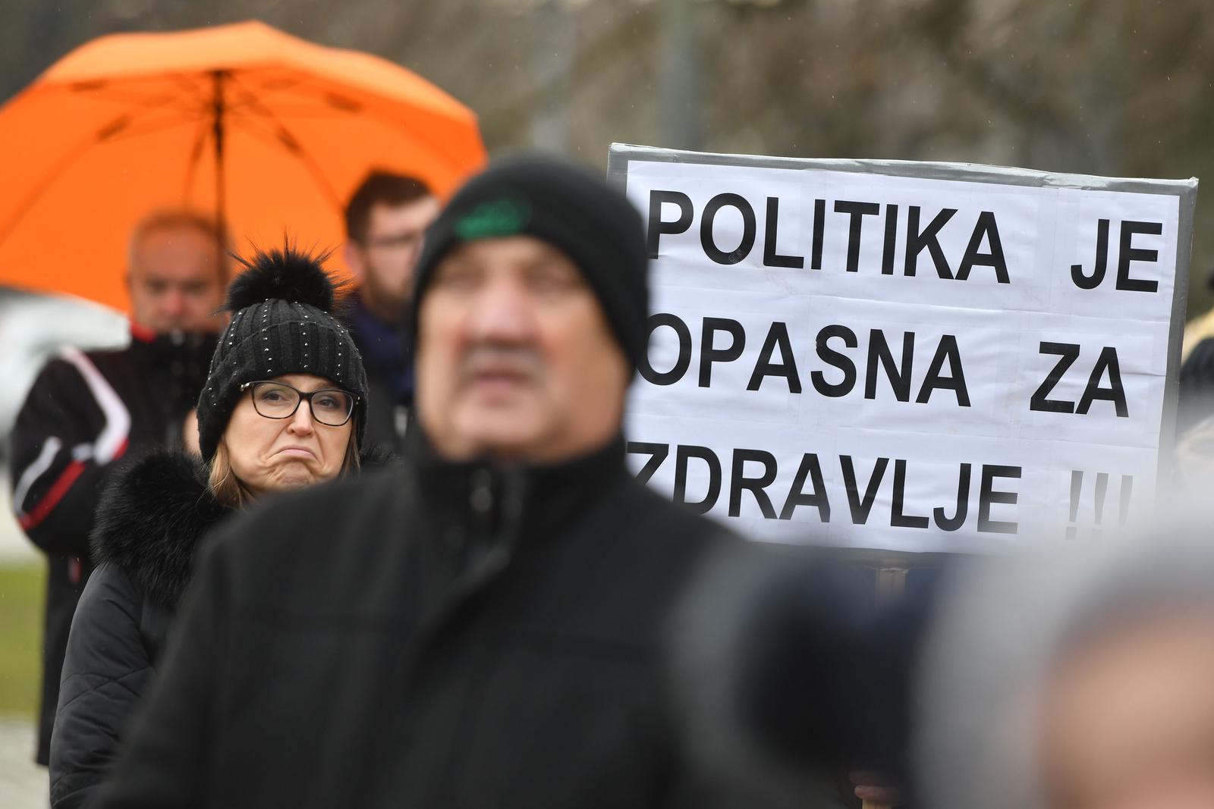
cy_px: 404
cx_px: 607
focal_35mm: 200
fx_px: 6745
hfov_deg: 10.3
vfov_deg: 6.9
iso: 400
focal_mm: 200
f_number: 5
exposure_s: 1/800
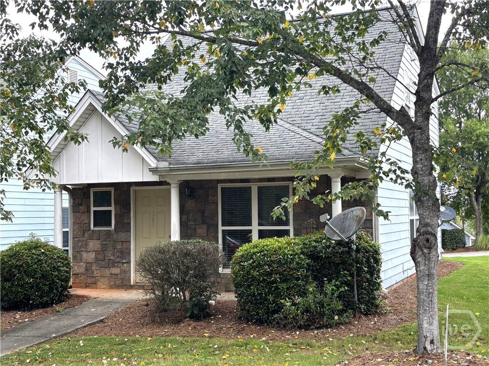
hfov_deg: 38.9
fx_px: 692
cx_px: 244
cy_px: 183
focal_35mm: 49
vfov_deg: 29.7
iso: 50
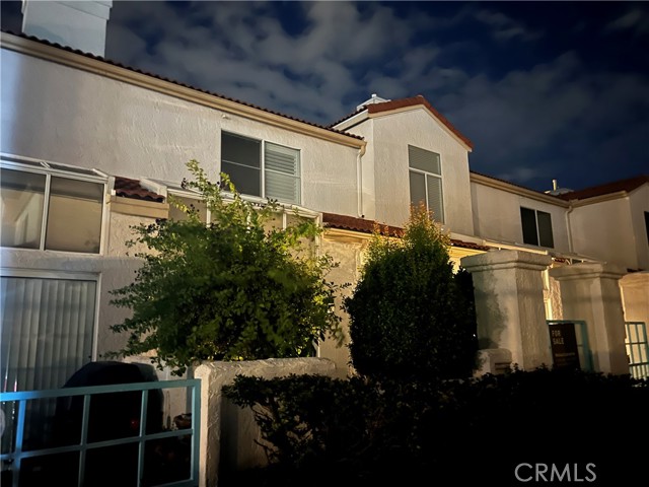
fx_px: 487
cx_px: 324
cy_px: 244
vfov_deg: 53.1
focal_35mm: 26
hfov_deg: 67.3
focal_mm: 5.7
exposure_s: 1/2
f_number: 1.5
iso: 1250
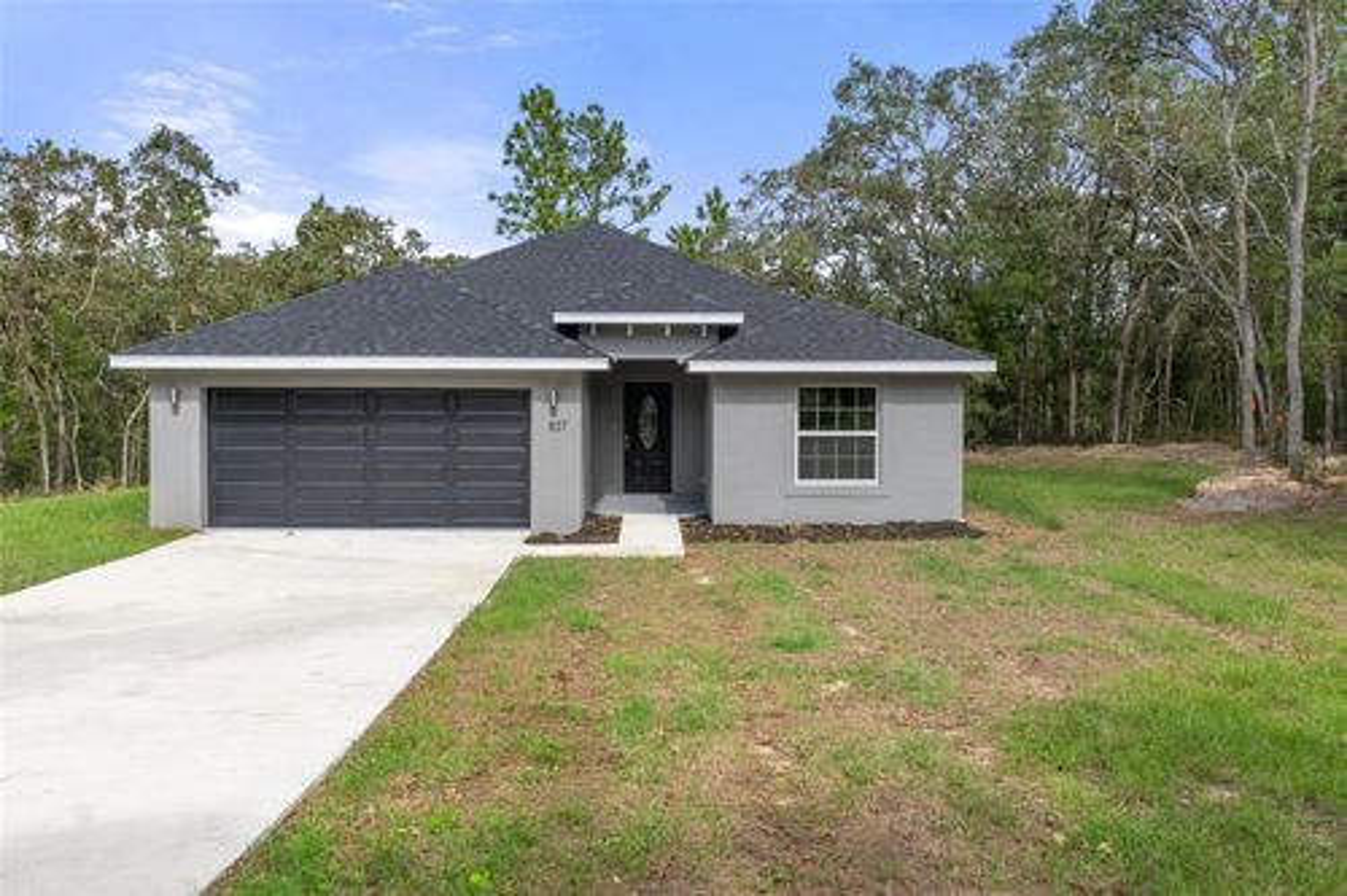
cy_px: 448
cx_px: 674
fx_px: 1122
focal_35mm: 30
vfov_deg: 43.6
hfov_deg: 61.9
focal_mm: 20
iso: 640
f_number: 8
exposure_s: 1/400
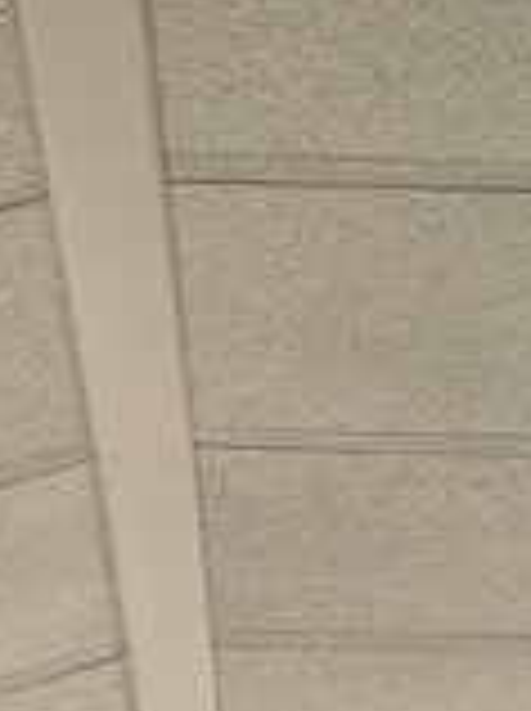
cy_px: 2259
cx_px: 626
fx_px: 3466
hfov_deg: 8.7
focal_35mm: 169
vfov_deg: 9.0
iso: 40
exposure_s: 1/204
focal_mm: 5.96
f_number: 1.6
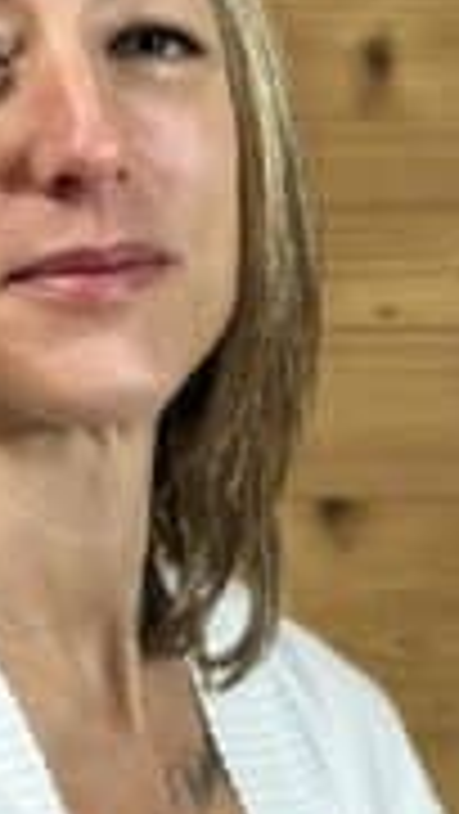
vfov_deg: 13.4
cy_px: 589
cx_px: 261
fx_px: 3457
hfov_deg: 7.6
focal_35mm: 160
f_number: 1.5
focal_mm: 5.7
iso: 100
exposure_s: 1/50
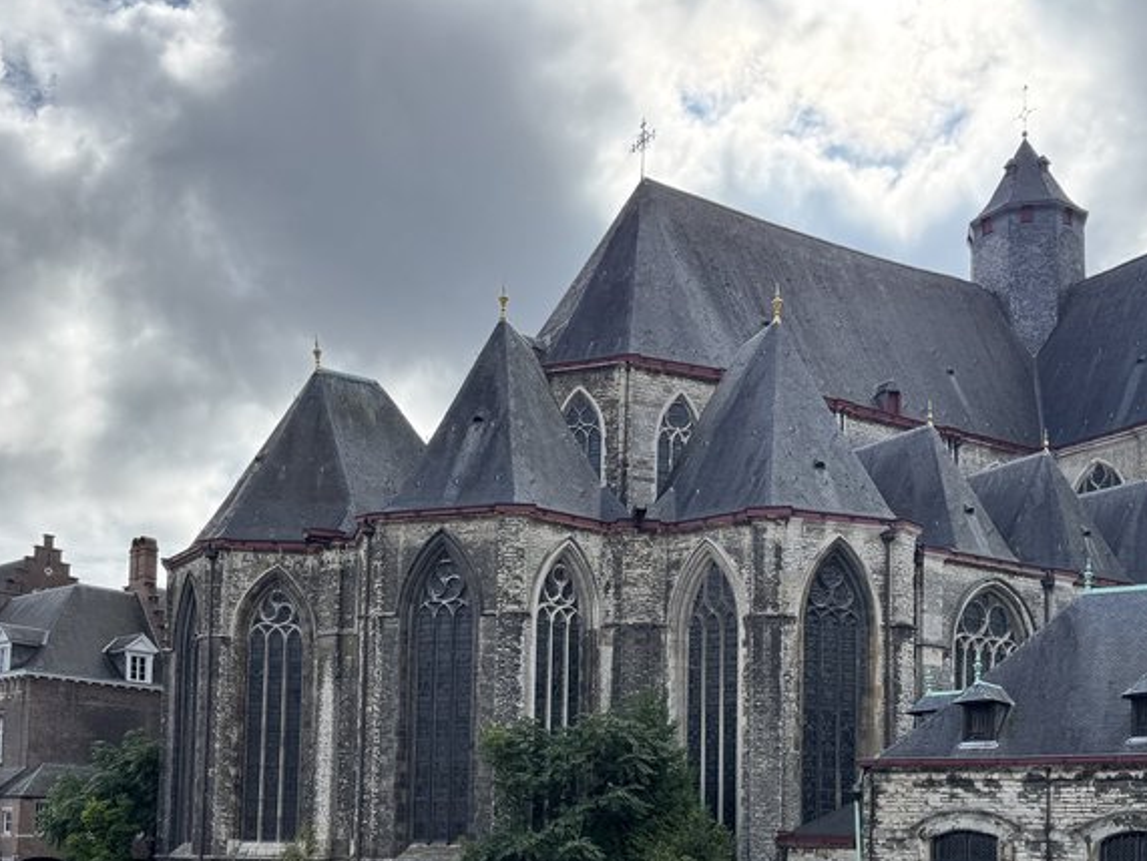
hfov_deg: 44.7
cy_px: 729
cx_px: 534
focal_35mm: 42
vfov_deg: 33.1
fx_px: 1393
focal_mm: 6.76
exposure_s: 1/4608
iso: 80
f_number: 1.78
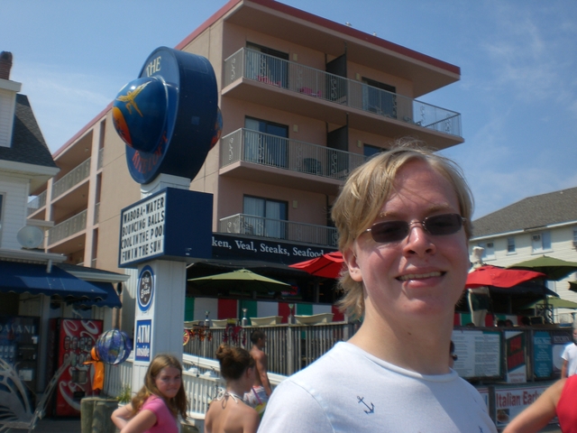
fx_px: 633
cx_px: 288
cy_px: 216
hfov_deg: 49.0
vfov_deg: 37.7
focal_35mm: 38
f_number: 4.4
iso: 50
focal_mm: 6.3
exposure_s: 1/800
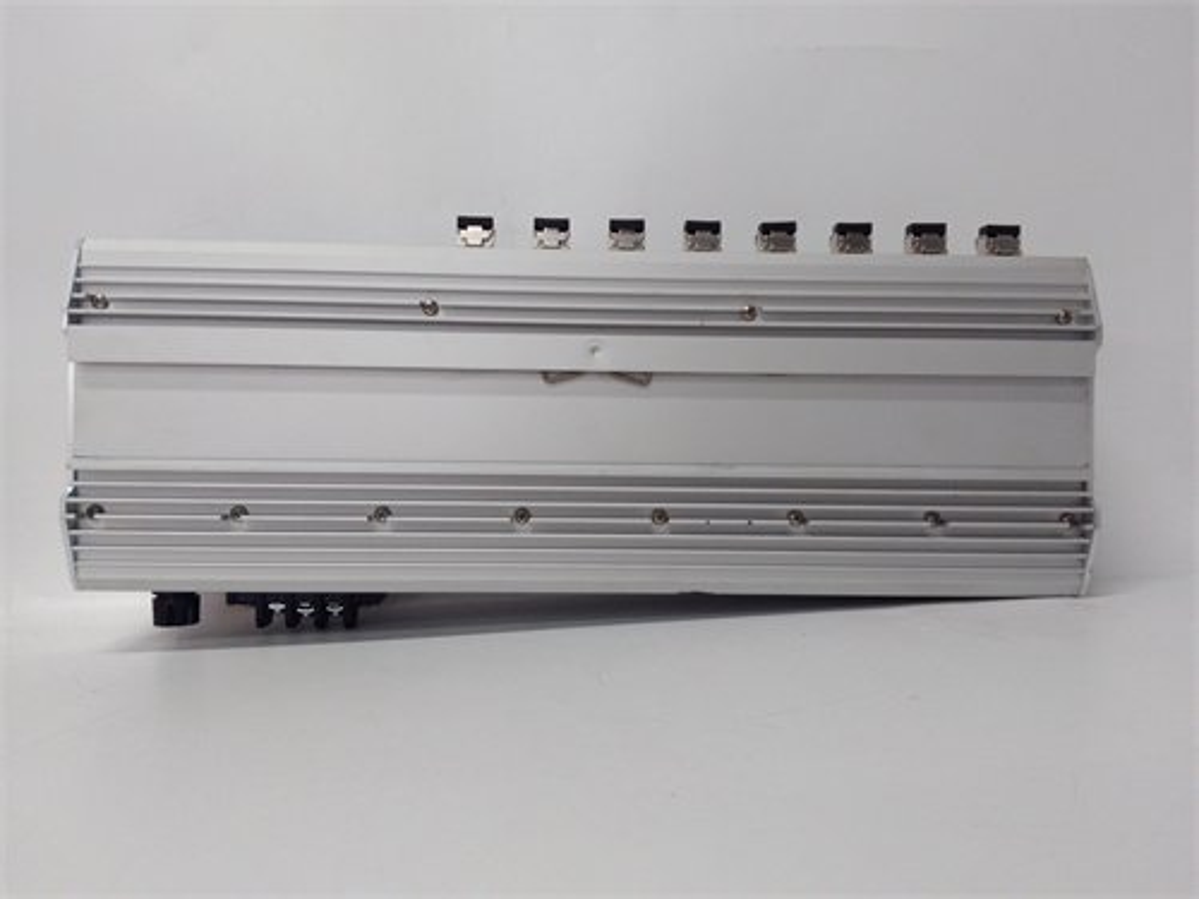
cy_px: 450
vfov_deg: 51.4
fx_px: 935
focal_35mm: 27
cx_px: 600
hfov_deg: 65.3
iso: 148
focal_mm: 3.79
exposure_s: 1/33
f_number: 2
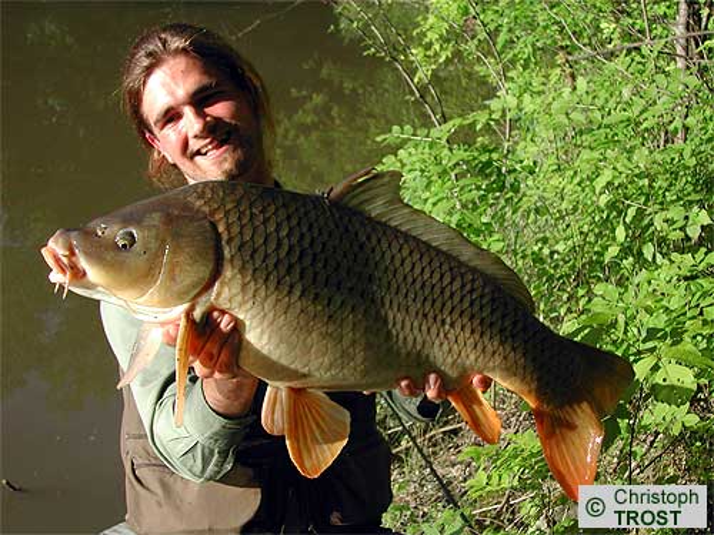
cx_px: 357
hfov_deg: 33.8
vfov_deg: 25.7
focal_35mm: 57
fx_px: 1176
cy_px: 268
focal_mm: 12.2
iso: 100
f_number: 3.4
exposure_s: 1/585
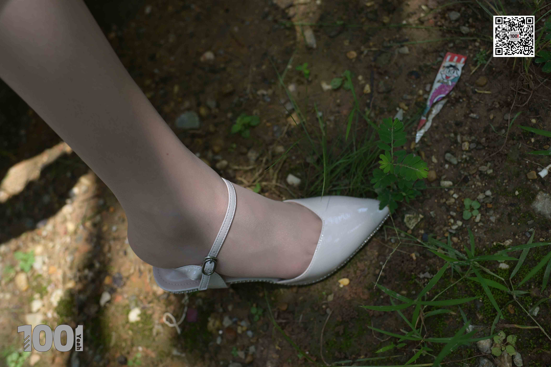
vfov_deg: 37.9
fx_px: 536
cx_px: 276
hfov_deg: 54.4
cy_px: 184
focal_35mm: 35
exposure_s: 1/1250
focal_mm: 35
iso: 220
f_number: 3.5
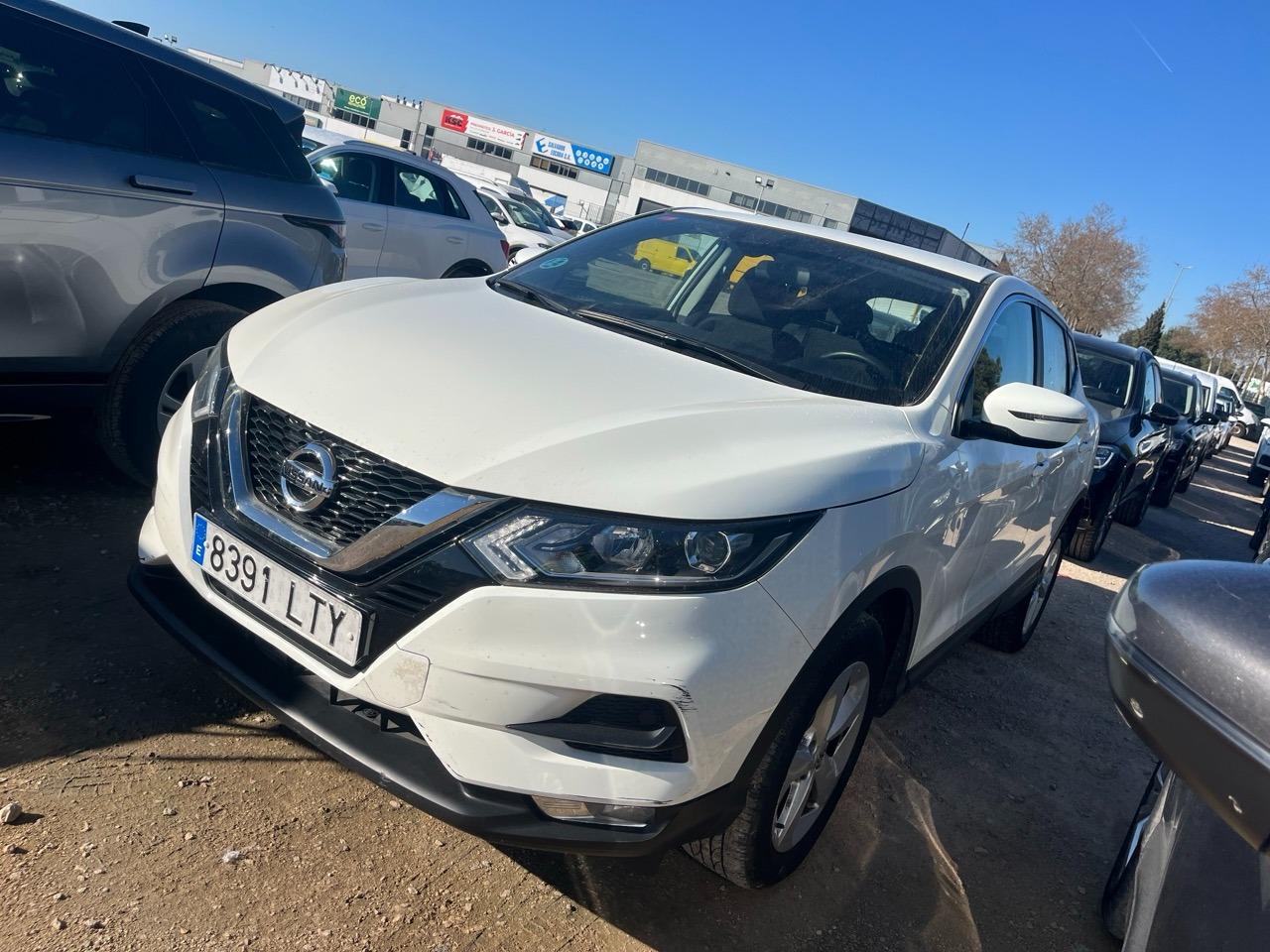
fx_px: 954
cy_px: 476
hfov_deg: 67.3
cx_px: 635
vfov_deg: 53.1
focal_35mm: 26
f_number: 1.6
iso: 50
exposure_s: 1/5319
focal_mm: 5.1
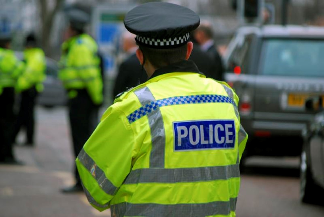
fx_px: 2567
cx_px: 162
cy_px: 108
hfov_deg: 7.2
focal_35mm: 285
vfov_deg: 4.8
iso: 200
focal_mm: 190
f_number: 6.3
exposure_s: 1/80
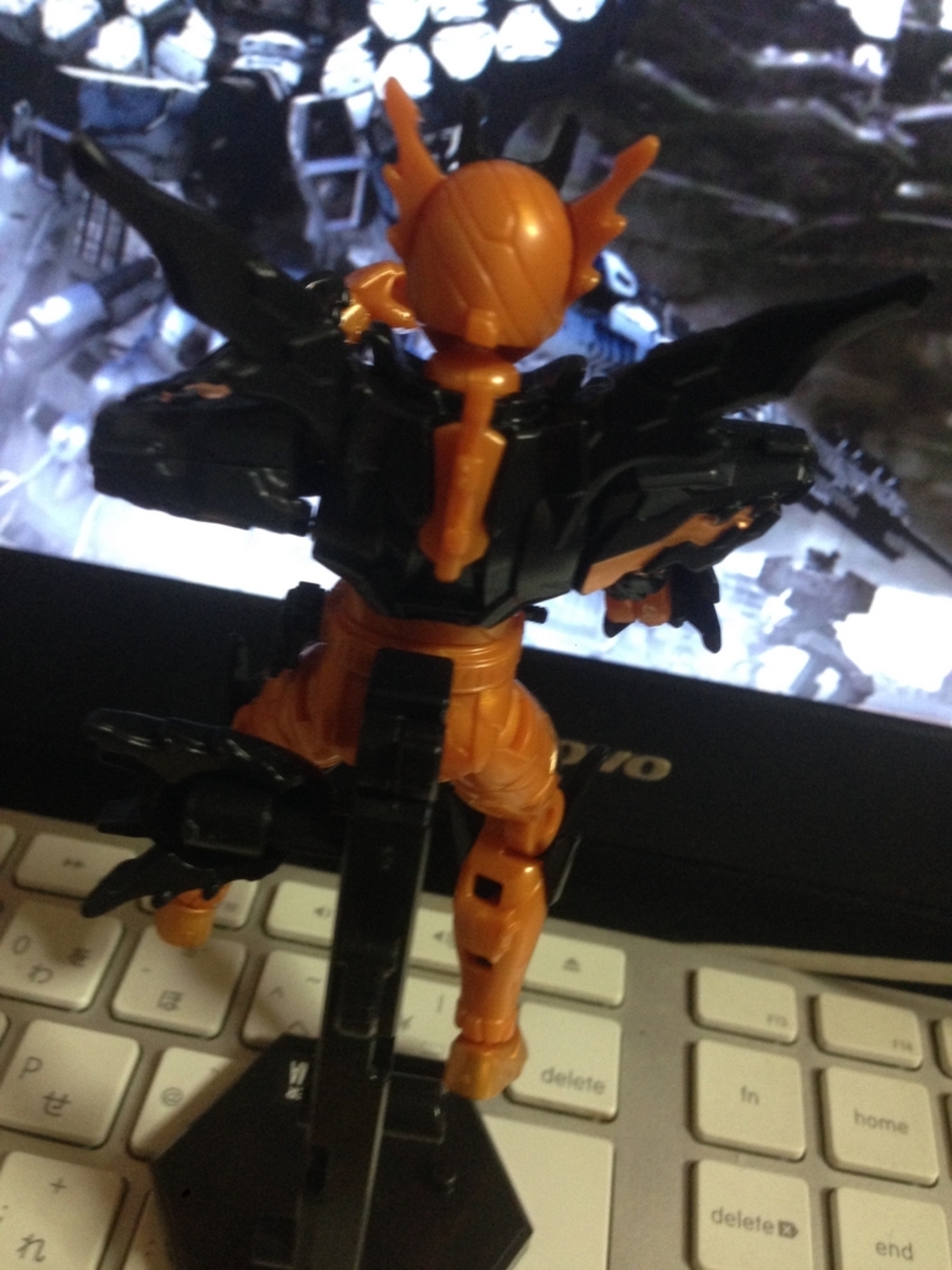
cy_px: 635
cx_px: 476
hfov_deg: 42.9
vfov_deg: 55.4
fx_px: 1210
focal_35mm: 33
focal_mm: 4.12
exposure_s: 1/20
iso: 250
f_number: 2.4
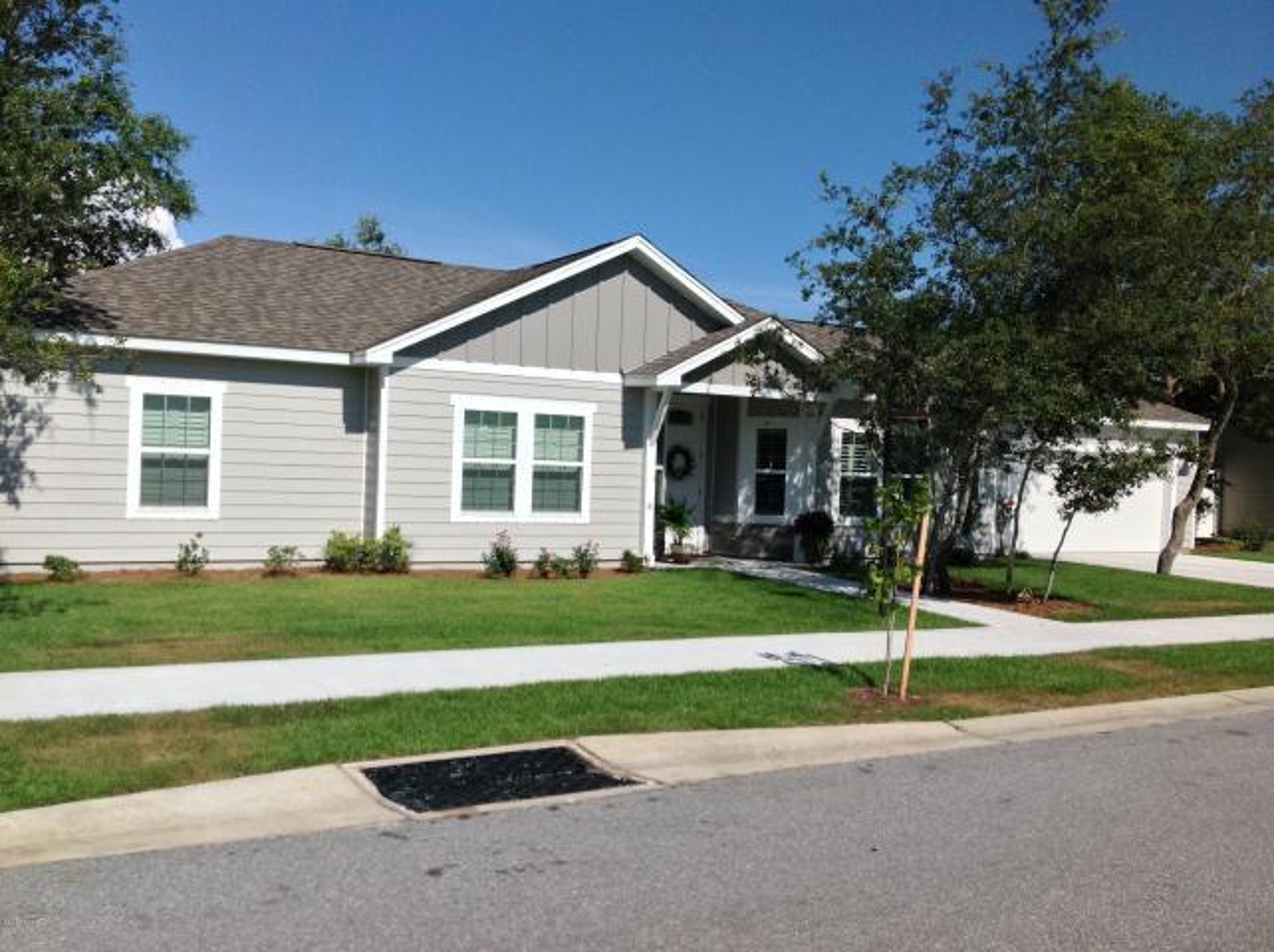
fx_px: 1287
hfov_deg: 52.7
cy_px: 476
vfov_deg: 40.6
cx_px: 637
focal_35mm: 35
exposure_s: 1/3788
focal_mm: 4.28
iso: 50
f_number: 2.4
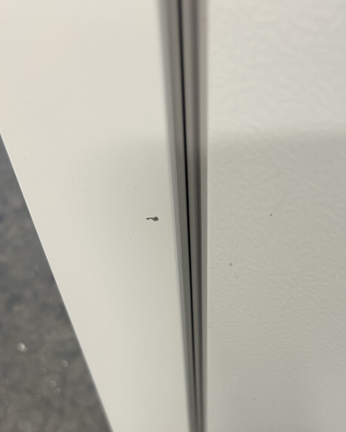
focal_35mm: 36
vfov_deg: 49.2
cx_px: 203
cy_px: 295
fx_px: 460
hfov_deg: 41.0
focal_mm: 5.7
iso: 100
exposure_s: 1/50
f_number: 1.5
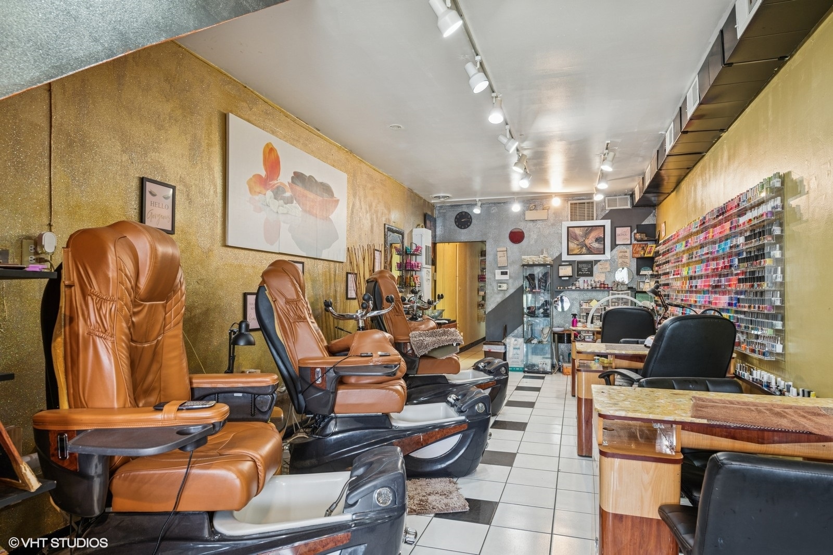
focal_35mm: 21
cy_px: 278
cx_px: 416
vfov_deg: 59.5
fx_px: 486
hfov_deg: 81.2
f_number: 8
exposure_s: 1/2.5
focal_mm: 21
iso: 250
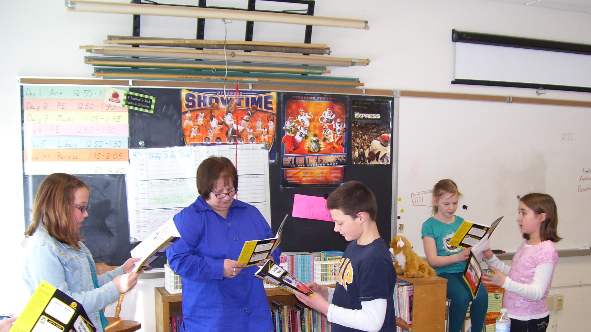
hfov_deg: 45.4
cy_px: 241
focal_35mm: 45
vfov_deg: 26.3
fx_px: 705
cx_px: 314
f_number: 2.7
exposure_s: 1/60
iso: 80
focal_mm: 6
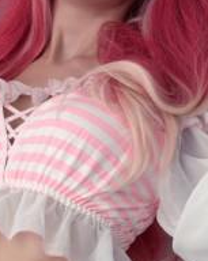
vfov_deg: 9.9
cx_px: 56
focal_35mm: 185
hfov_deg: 8.3
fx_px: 1427
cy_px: 459
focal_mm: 35
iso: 160
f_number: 5.6
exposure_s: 1/100
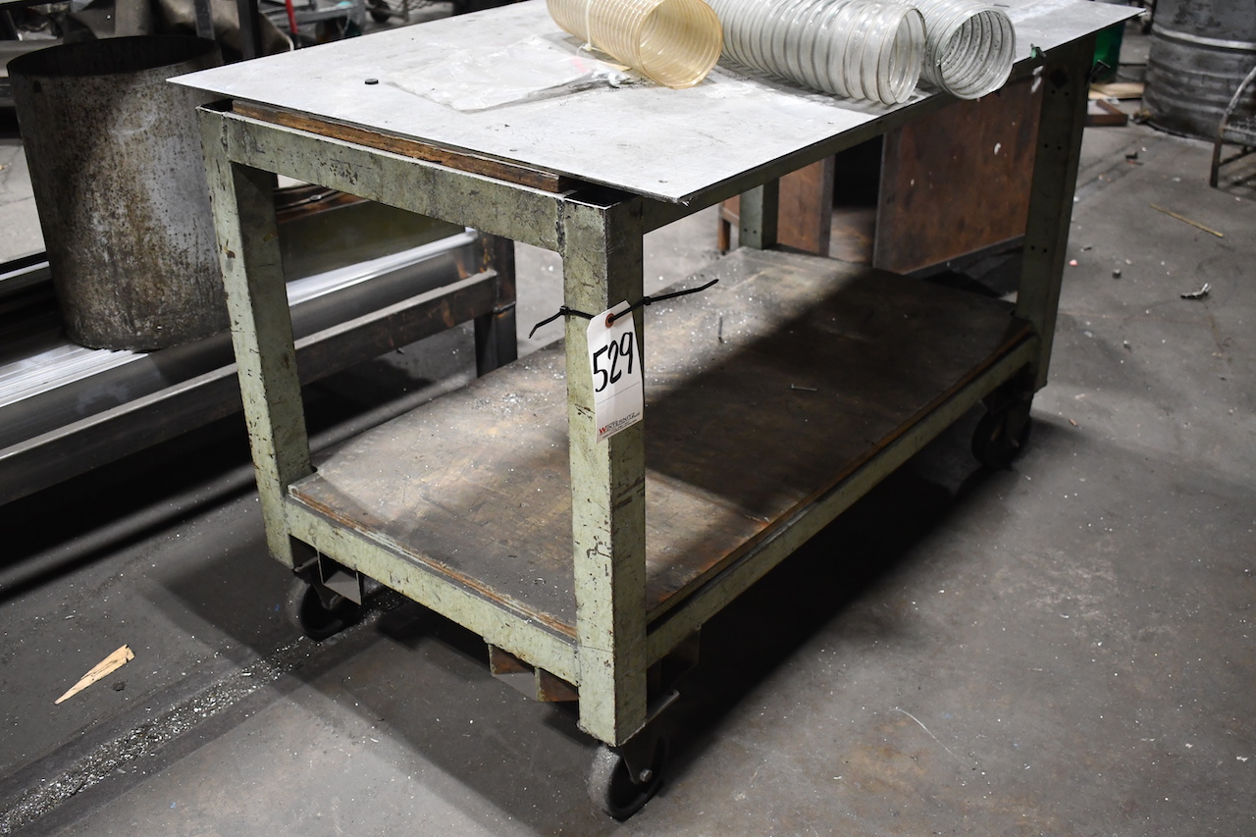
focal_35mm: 36
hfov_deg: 53.1
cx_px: 628
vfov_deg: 36.9
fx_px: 1256
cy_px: 418
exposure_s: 1/125
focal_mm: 24
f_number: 4
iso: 2800
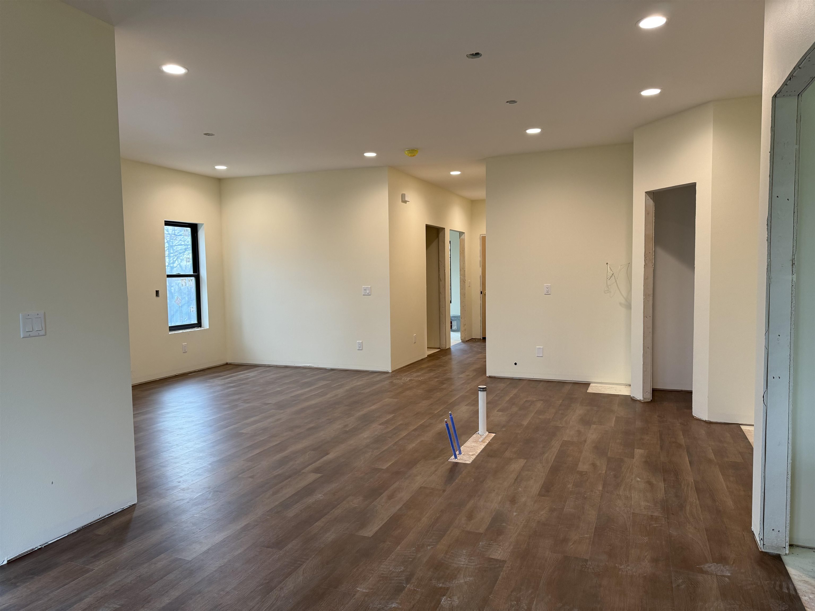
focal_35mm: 24
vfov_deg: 56.8
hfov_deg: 71.6
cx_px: 408
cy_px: 306
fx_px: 565
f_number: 1.78
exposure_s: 1/120
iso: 160
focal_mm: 6.76
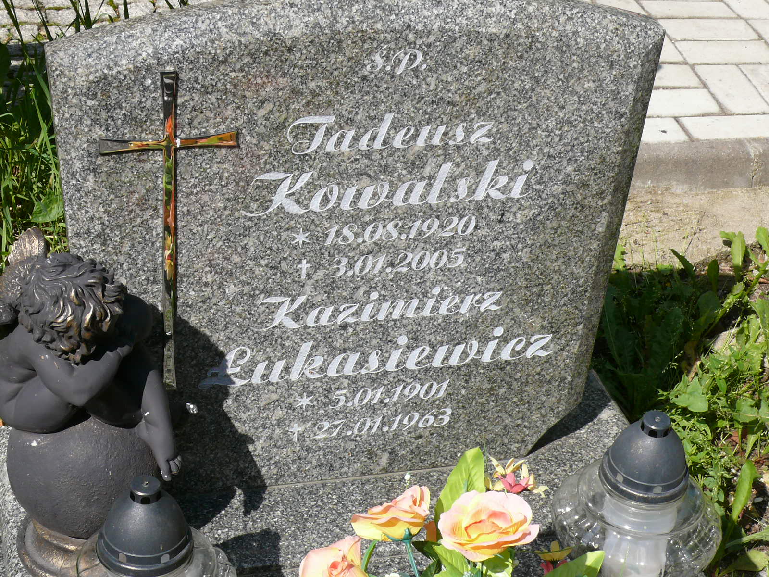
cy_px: 288
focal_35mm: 75
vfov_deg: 19.6
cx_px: 384
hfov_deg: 26.0
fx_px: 1666
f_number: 5.6
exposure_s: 1/500
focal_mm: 11.3
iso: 100
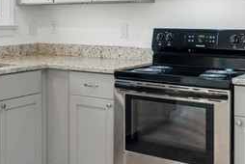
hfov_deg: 30.6
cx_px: 48
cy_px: 20
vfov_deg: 20.9
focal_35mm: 64
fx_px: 436
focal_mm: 15
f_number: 8
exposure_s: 1/30
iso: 800
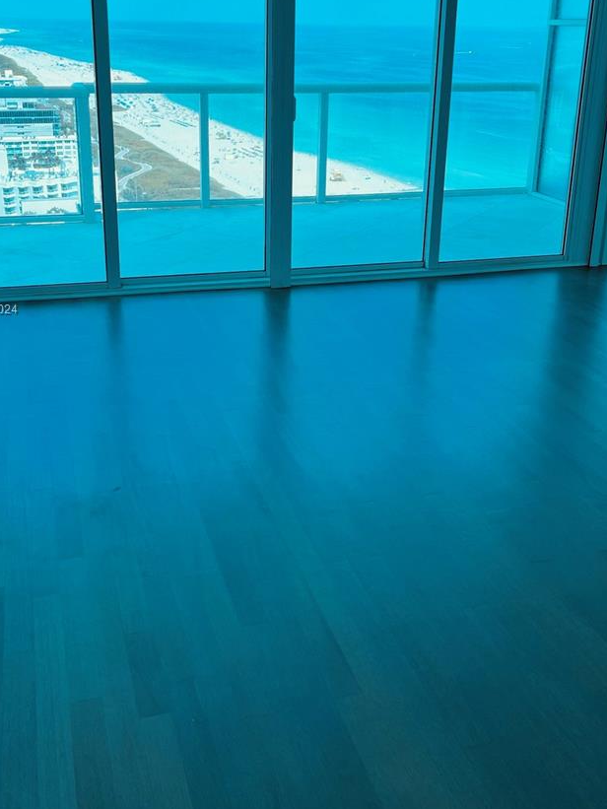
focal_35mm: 38
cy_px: 310
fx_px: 888
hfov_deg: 37.7
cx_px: 281
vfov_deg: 48.6
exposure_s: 1/1355
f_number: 1.6
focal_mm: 5.1
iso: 50
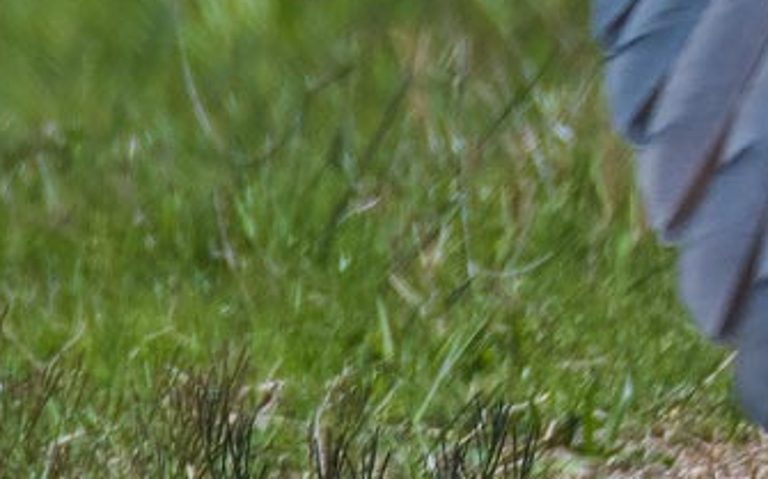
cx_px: 1880
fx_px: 117403
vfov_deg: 0.2
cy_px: -487
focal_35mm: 5612
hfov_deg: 0.4
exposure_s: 1/1250
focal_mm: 600
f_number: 6.3
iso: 280
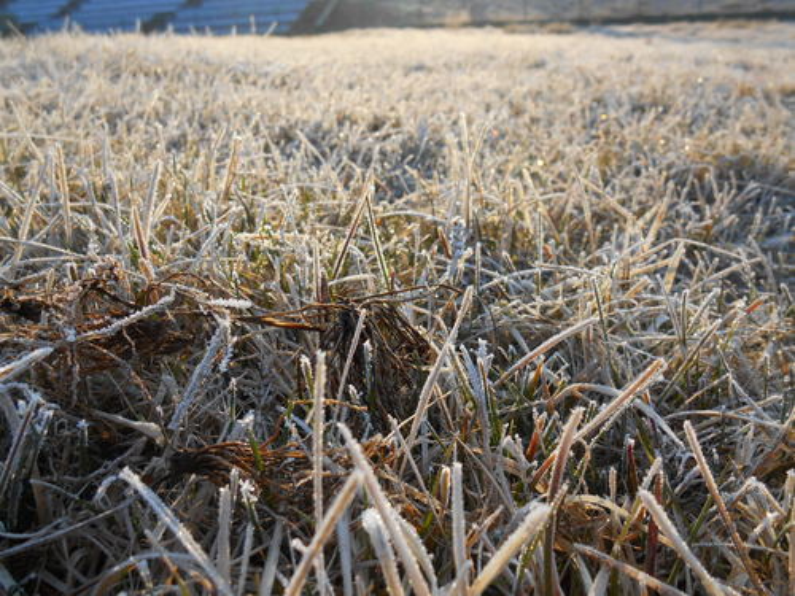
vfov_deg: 45.4
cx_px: 398
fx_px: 712
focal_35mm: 31
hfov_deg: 58.4
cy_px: 298
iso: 80
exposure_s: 1/400
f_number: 3.6
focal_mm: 5.5
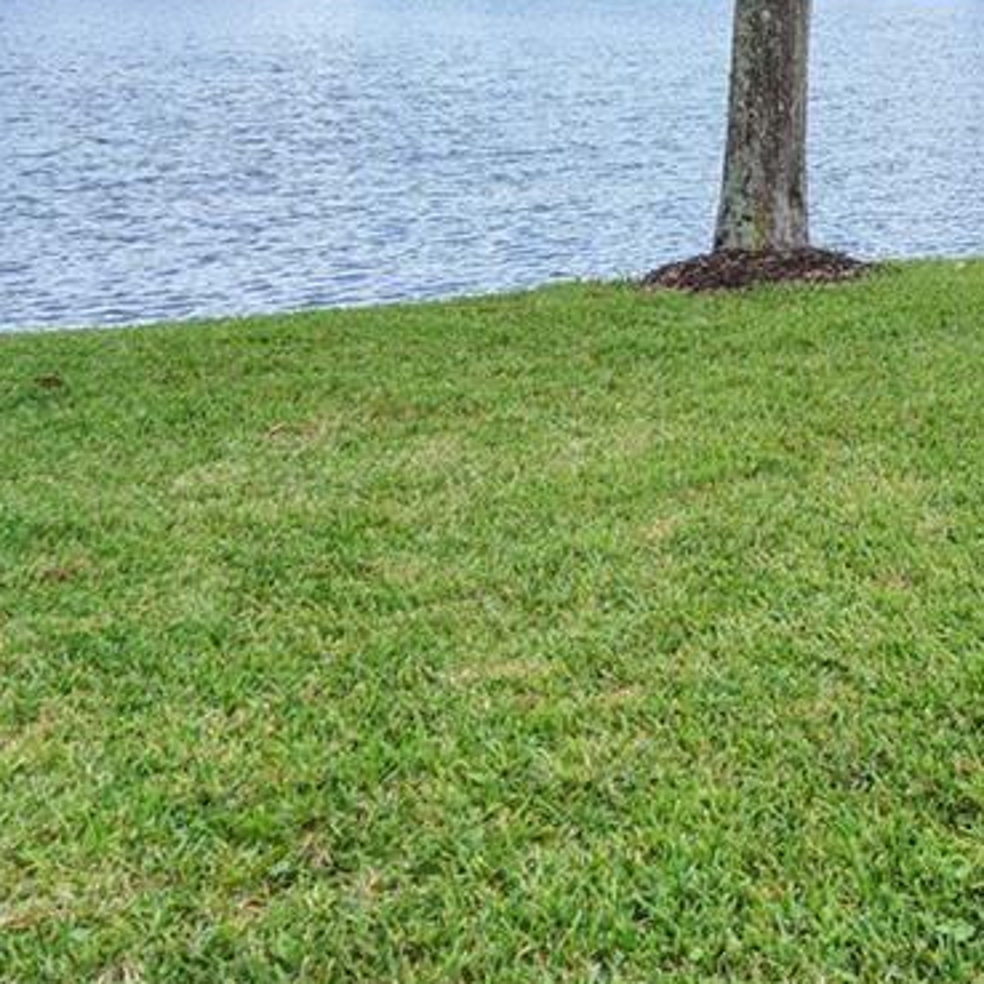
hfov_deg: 23.8
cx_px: 1424
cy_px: -101
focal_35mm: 59
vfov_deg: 26.7
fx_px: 1897
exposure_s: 1/125
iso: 100
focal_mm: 16
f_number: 8
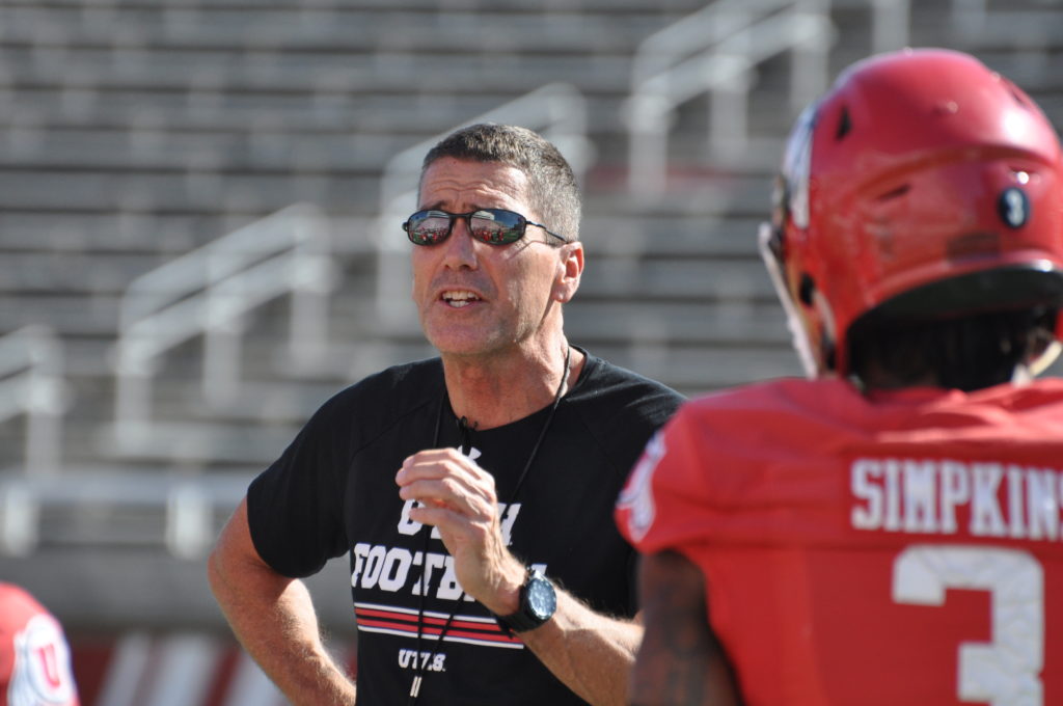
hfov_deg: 4.6
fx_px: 13271
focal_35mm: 450
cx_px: 532
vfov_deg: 3.0
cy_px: 353
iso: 560
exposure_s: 1/1000
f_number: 5.6
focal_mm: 300
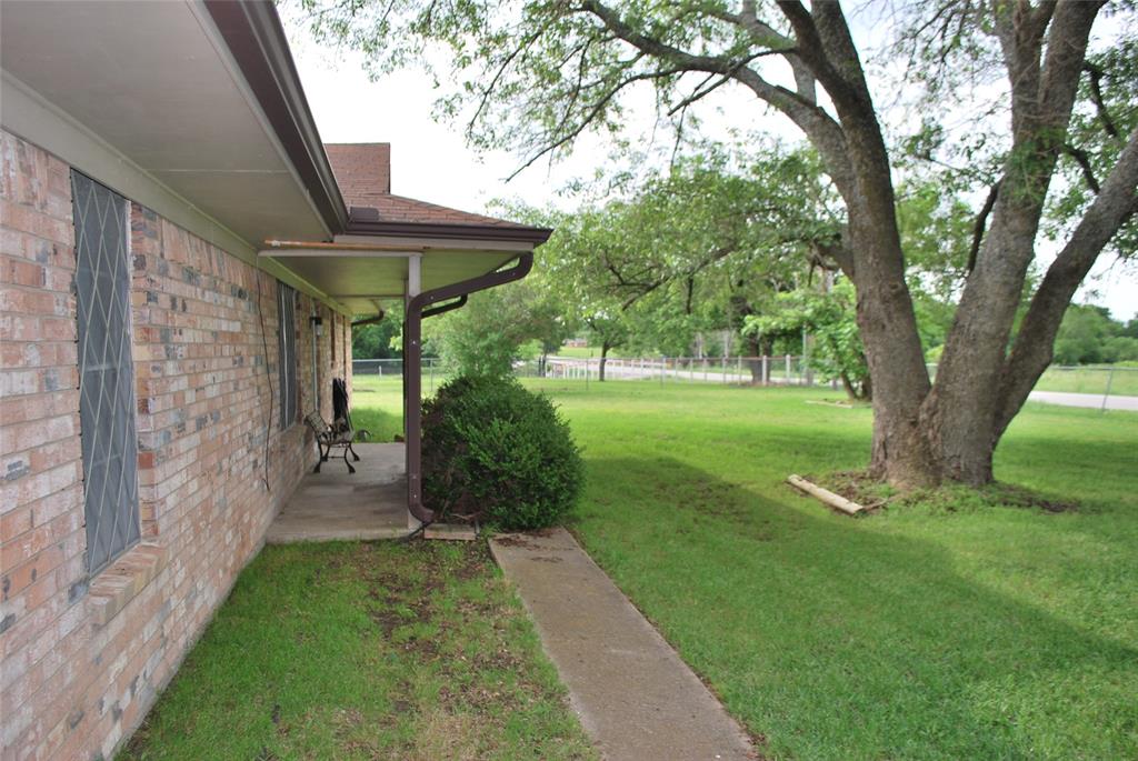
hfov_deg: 67.3
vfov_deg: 48.0
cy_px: 380
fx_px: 854
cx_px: 569
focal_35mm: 27
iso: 100
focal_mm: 18
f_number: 5
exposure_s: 1/200
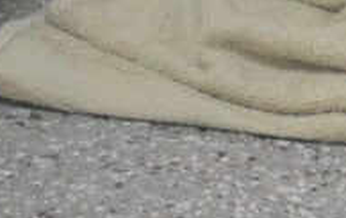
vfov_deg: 2.3
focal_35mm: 563
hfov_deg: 3.7
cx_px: 630
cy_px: 92
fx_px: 5318
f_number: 4.2
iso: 3200
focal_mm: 70
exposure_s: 1/500
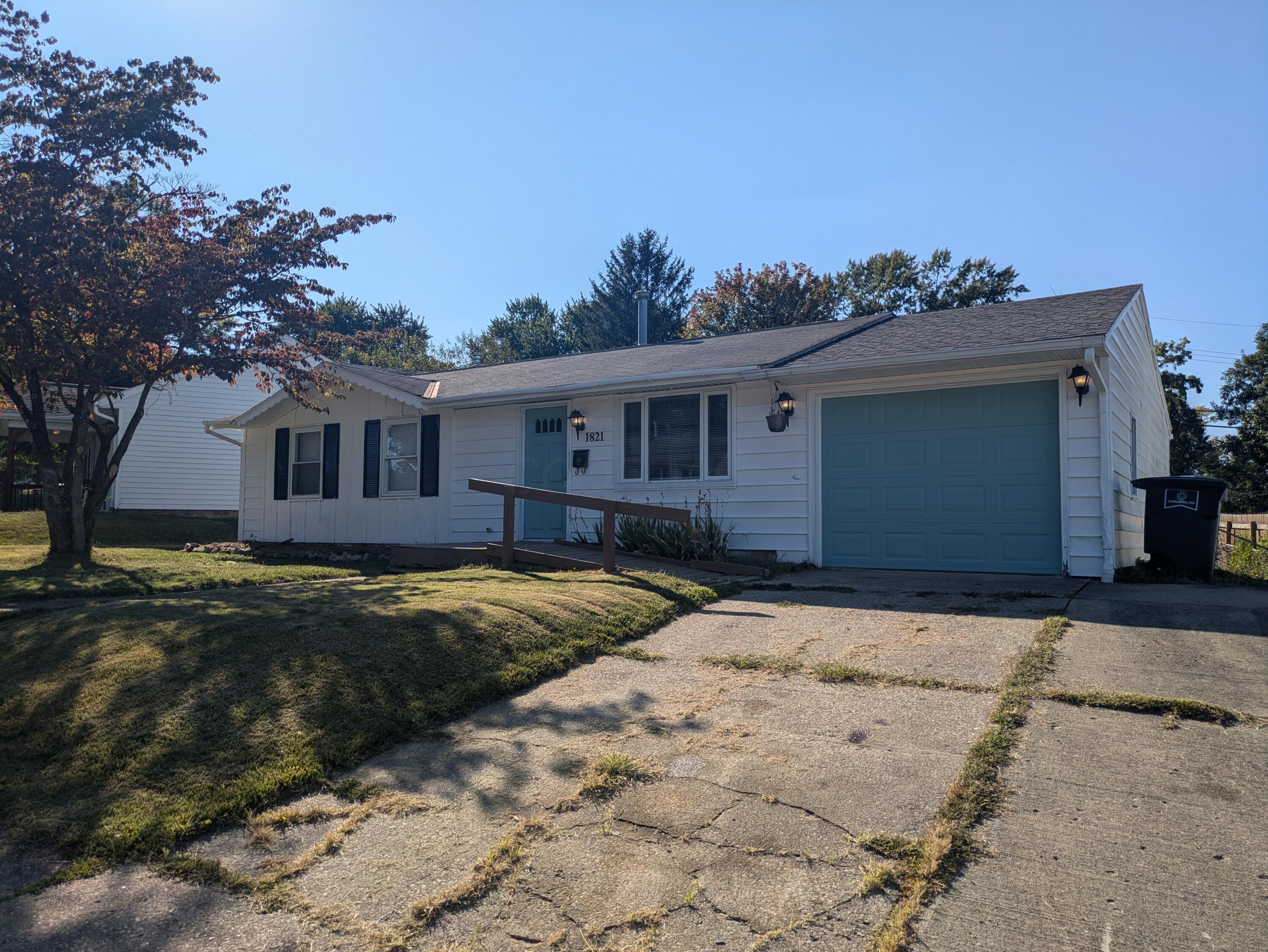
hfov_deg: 69.4
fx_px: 916
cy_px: 476
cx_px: 634
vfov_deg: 54.9
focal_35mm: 25
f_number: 1.89
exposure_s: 1/2959
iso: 52
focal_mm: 5.43
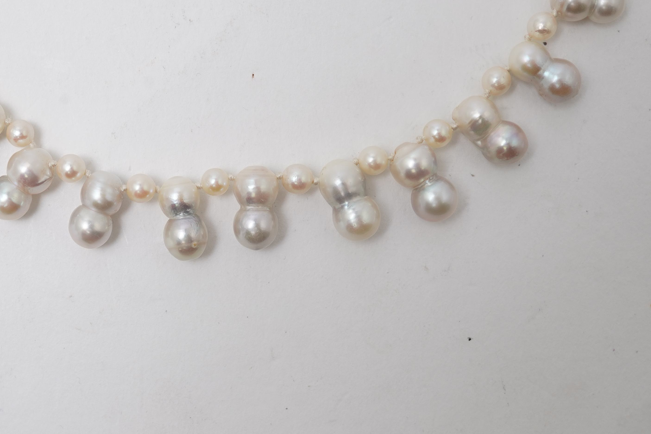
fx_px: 1139
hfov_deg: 31.7
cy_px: 207
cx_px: 222
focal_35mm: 63
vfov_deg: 21.6
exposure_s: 1/125
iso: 320
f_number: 18
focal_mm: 30
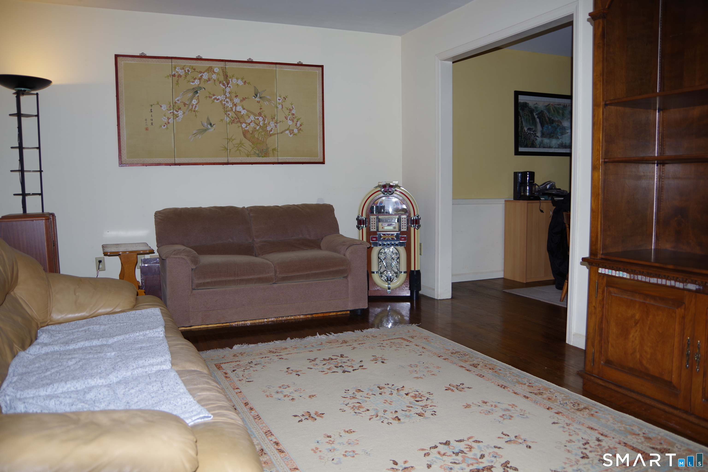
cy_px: 236
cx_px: 354
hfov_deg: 67.4
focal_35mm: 27
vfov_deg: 47.9
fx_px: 531
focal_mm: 18
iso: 100
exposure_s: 1/50
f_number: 3.5
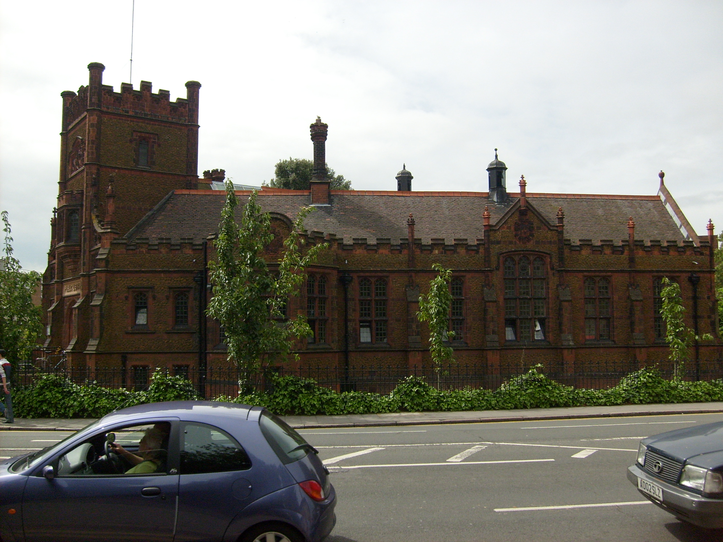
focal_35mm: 35
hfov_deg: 52.6
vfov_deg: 40.7
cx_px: 362
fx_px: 731
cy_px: 271
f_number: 7.1
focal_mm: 5.8
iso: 80
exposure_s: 1/350
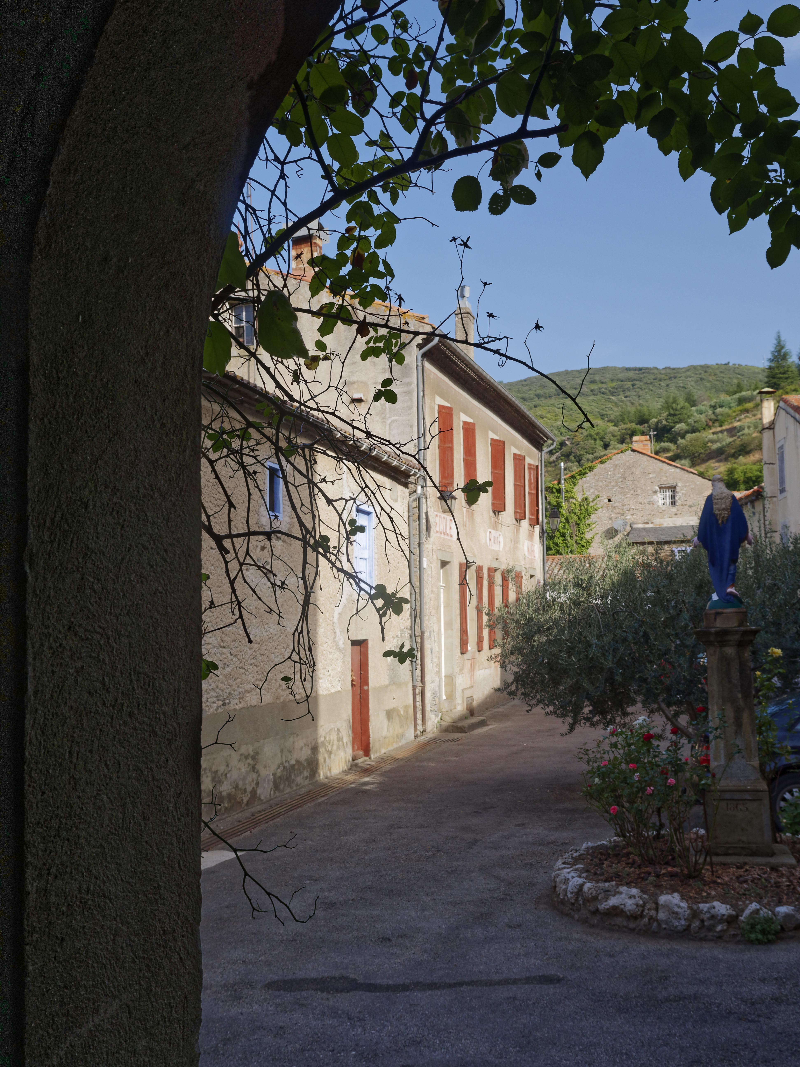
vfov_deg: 49.0
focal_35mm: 38
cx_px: 400
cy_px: 534
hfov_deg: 37.7
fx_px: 1171
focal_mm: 19
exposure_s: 1/50
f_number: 6.3
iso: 100
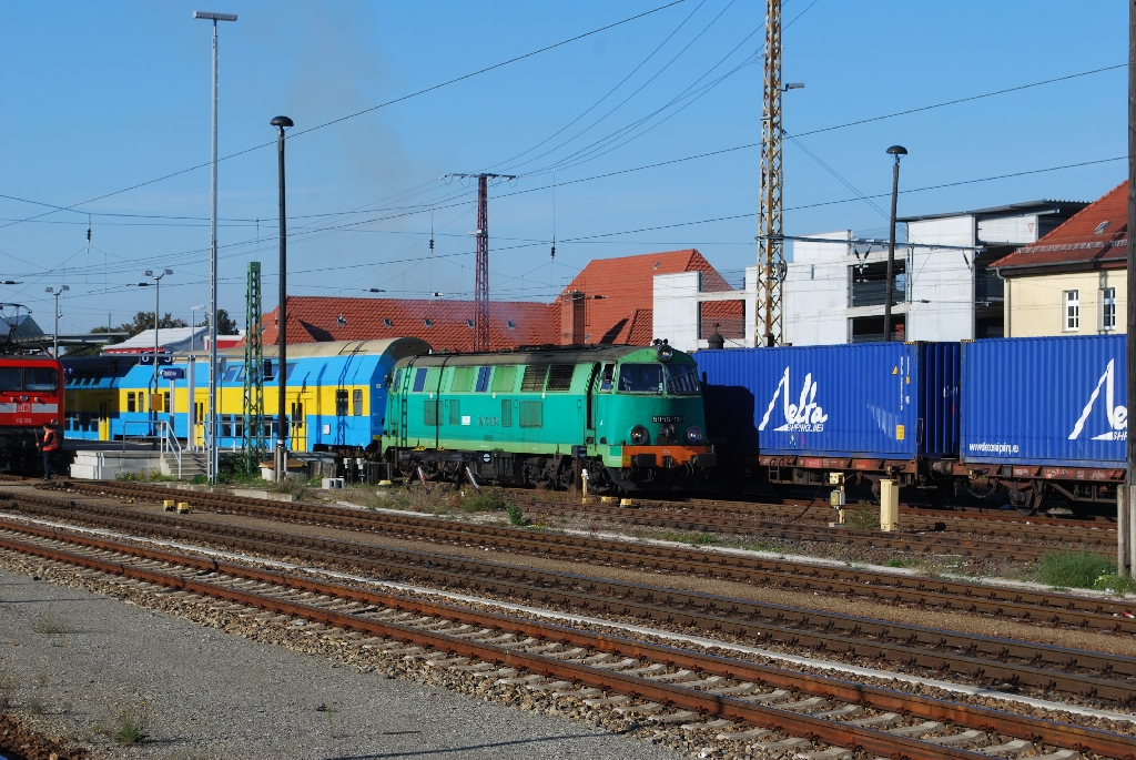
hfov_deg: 24.6
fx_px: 2606
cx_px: 568
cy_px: 380
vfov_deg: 16.6
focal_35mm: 82
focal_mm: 55
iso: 100
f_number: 7.1
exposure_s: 1/200
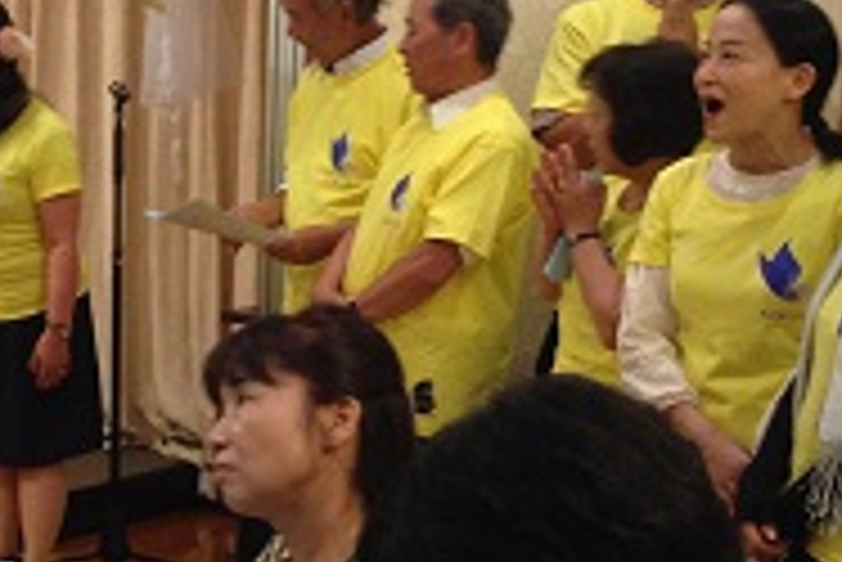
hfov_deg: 22.3
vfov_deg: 15.2
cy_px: 265
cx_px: 167
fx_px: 2107
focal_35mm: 90
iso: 200
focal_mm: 4.12
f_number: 2.4
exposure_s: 1/20
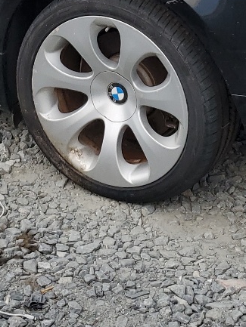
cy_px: -63
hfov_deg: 15.3
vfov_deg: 19.3
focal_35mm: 96
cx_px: 59
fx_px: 909
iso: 50
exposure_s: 1/1429
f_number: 1.5
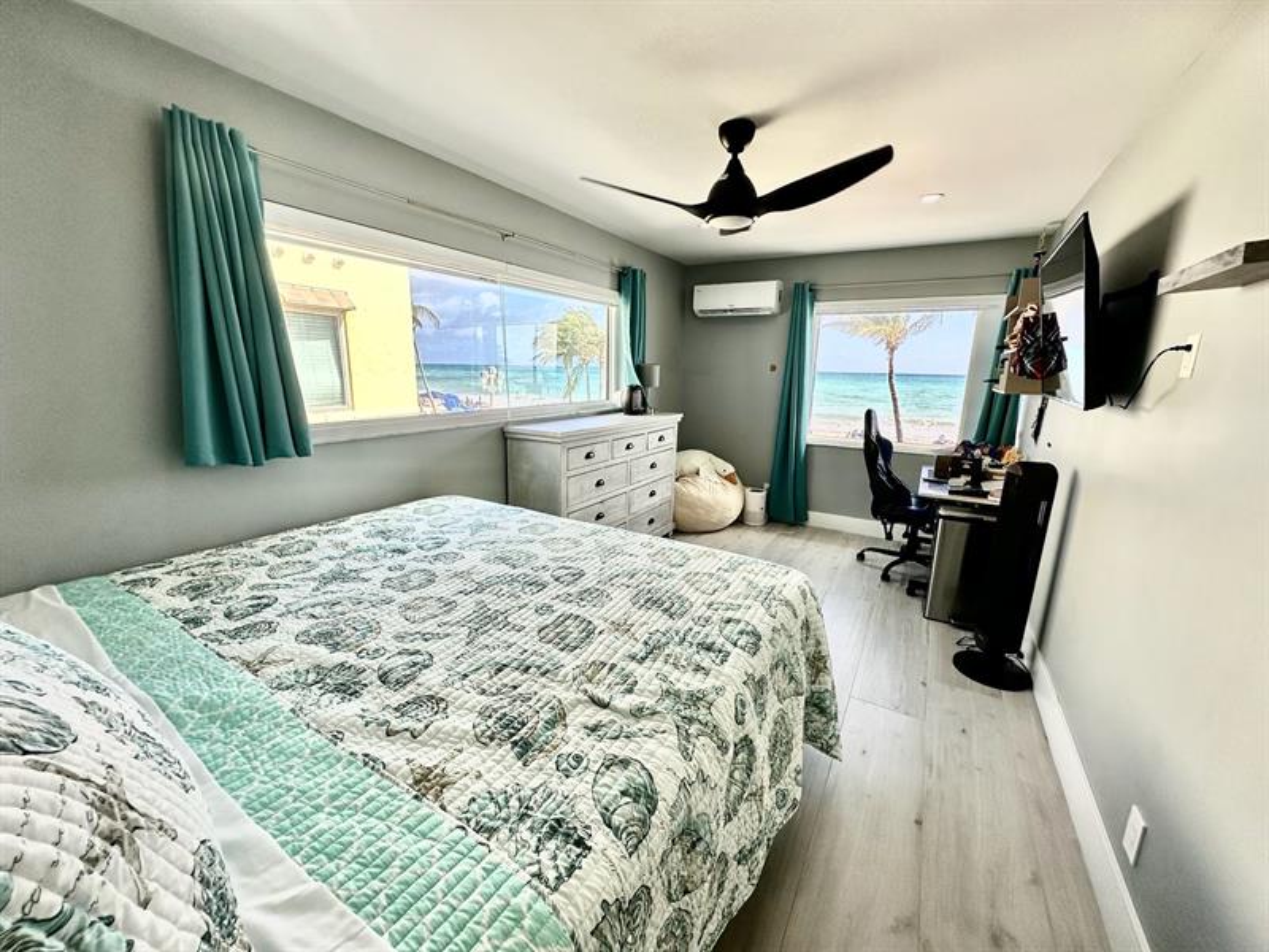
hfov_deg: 102.1
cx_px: 634
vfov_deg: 85.7
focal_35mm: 14
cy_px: 476
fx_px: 513
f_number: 2.2
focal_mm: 2.22
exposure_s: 1/222
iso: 40
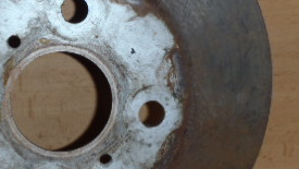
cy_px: 90
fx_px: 563
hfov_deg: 29.0
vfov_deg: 17.0
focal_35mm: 71
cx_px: 53
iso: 100
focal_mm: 5
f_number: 3.9
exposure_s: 1/30
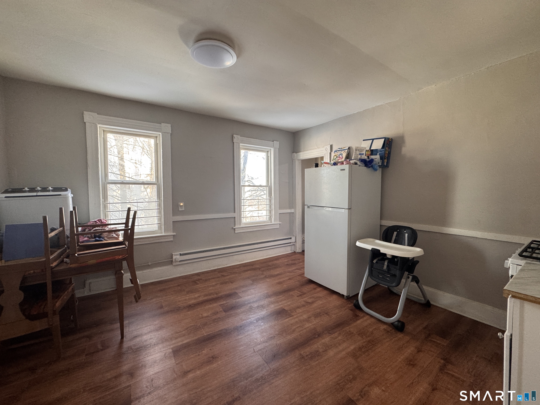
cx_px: 270
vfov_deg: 85.7
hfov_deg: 102.1
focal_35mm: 14
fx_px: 218
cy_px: 202
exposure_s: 1/60
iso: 200
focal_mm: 2.22
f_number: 2.2
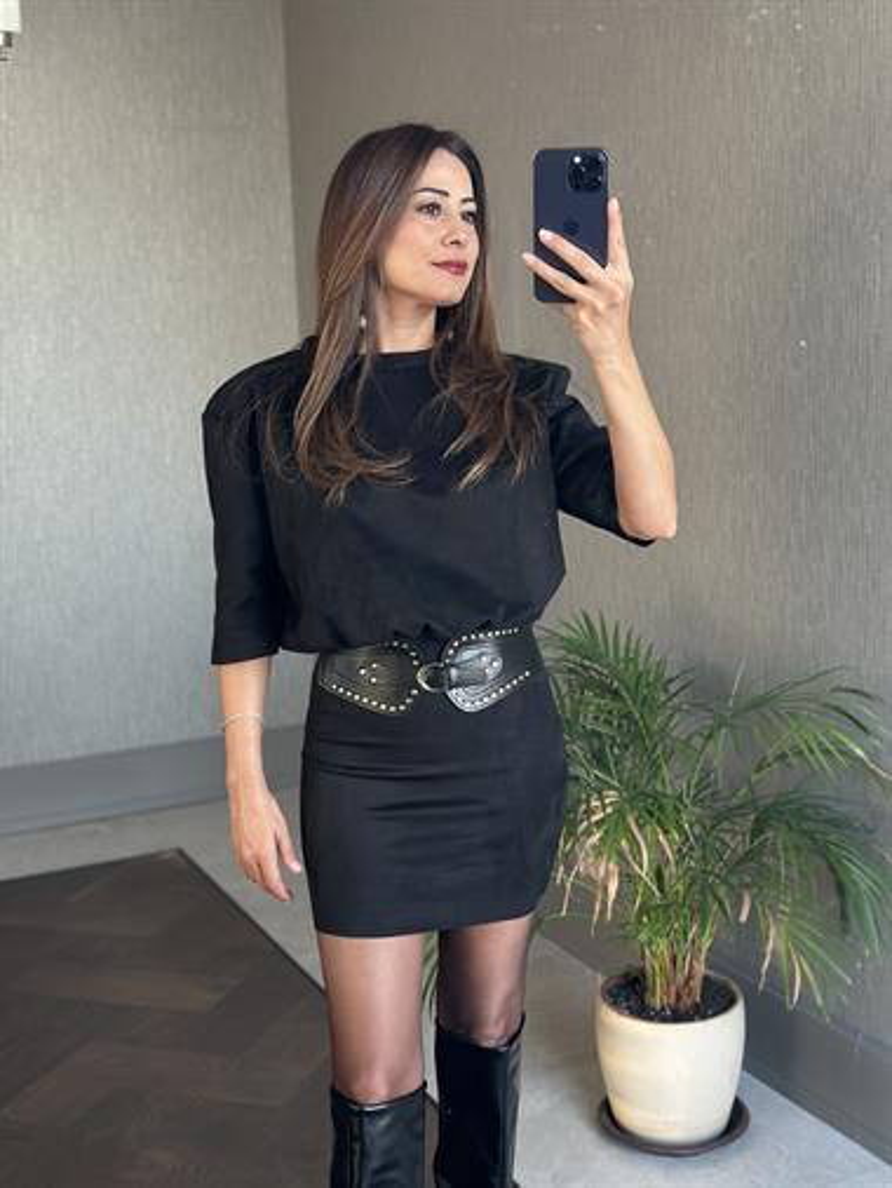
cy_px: 594
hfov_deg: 30.3
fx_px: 1648
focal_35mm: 48
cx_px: 446
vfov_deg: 39.6
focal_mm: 6.86
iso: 160
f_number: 1.78
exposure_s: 1/60
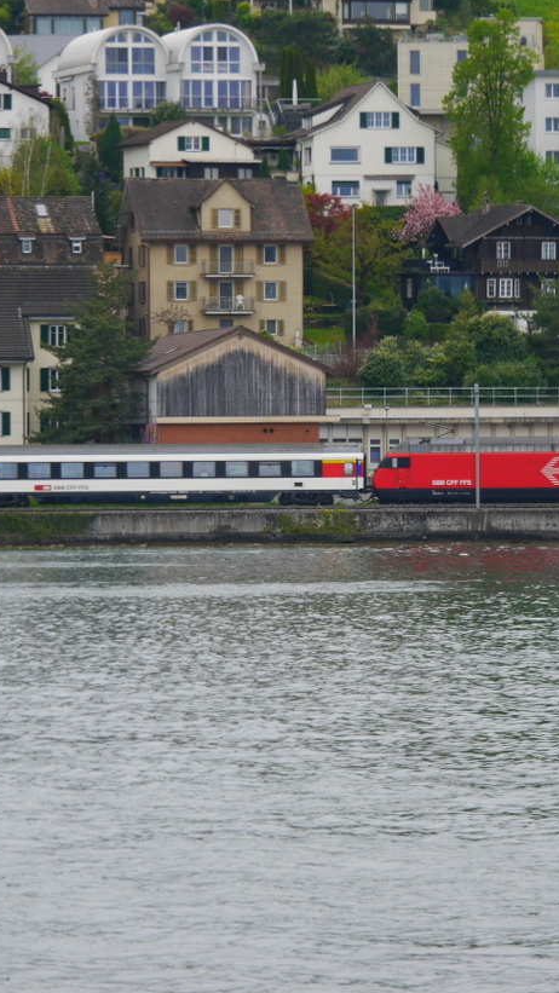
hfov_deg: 4.2
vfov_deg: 7.4
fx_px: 7692
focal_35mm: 292
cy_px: 495
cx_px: 319
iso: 160
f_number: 4.5
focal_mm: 100
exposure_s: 1/320
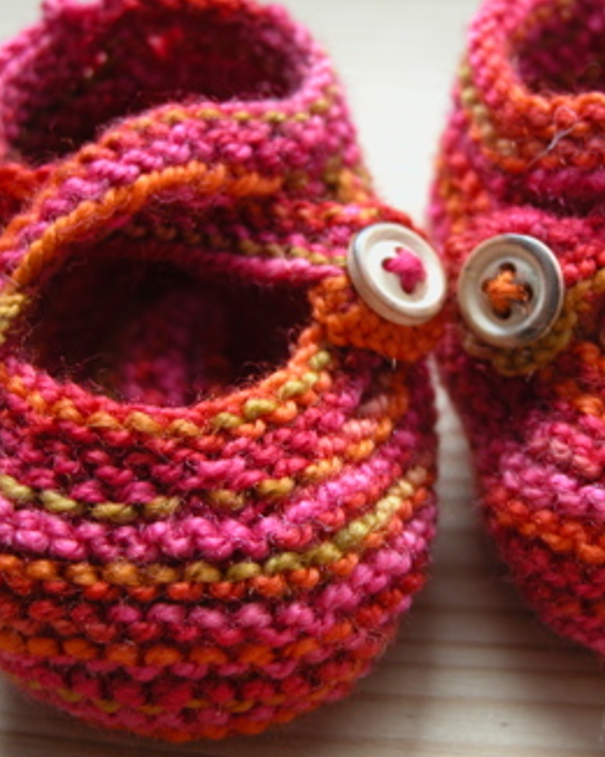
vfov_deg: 17.5
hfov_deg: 14.0
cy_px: 380
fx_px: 2462
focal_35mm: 110
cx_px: 424
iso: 100
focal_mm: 19.9
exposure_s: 1/5.1
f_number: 3.4
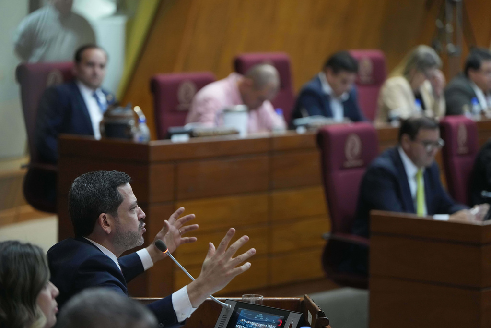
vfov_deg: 10.2
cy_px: 164
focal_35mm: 135
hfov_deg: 15.2
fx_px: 1841
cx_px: 246
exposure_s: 1/250
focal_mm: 135
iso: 3200
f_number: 2.8
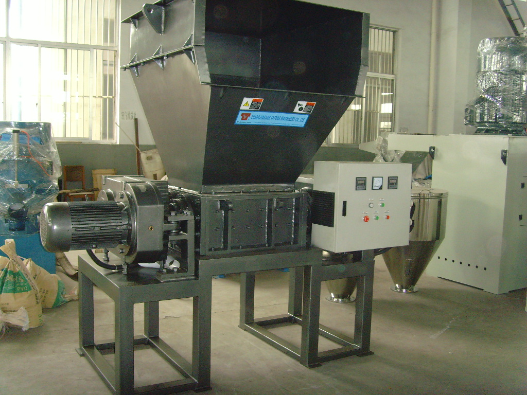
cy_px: 198
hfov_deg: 47.9
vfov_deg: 36.8
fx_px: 594
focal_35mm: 39
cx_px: 264
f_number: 3.5
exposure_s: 1/45
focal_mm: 6.6
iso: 320
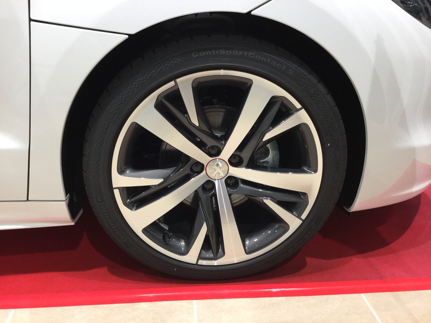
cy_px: 162
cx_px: 216
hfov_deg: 58.4
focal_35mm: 31
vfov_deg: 45.4
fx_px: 386
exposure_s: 1/30
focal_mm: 3.3
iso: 125
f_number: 2.4
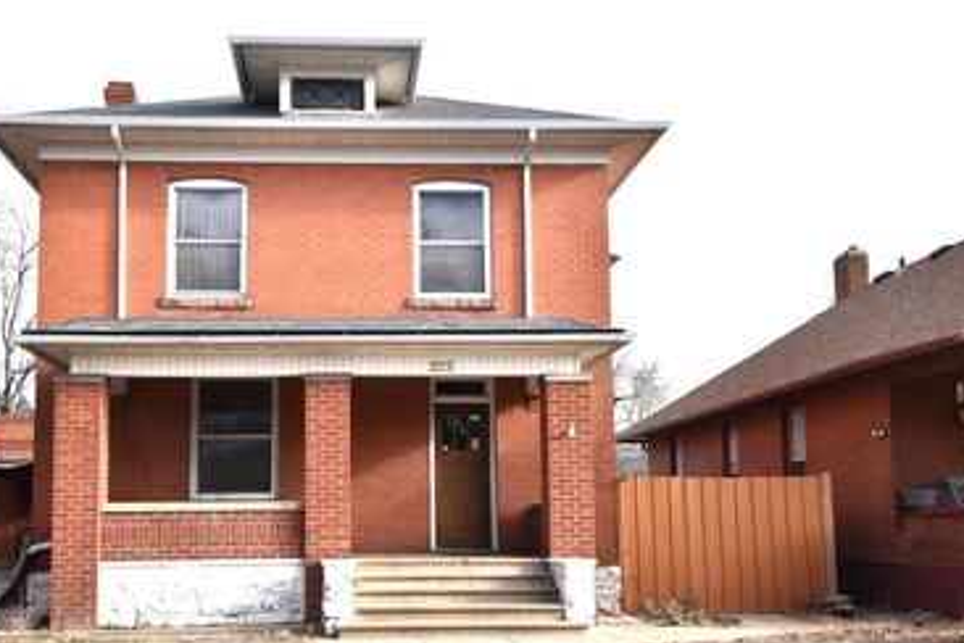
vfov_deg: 32.4
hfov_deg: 47.0
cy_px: 415
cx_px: 369
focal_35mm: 41
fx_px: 1098
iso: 180
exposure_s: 1/250
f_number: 8
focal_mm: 20
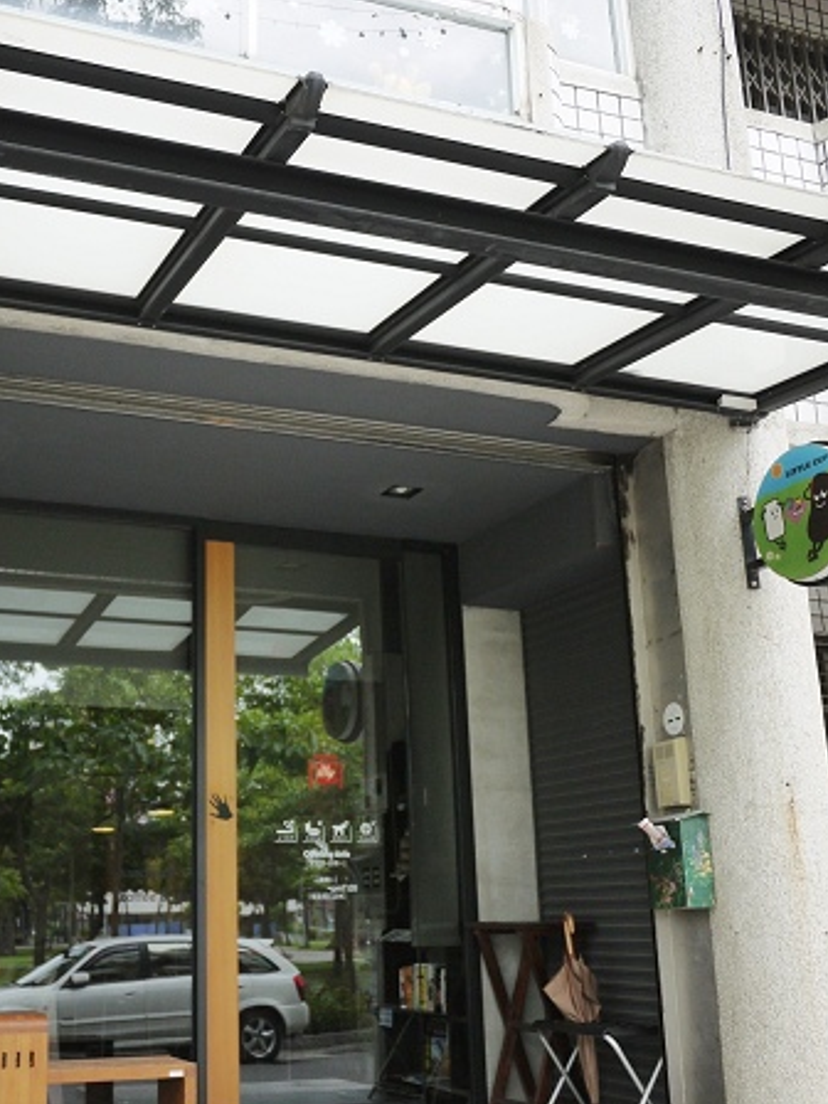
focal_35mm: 40
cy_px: 582
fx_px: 1276
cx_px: 254
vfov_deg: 46.8
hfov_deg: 35.5
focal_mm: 14
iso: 100
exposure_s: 1/640
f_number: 2.5
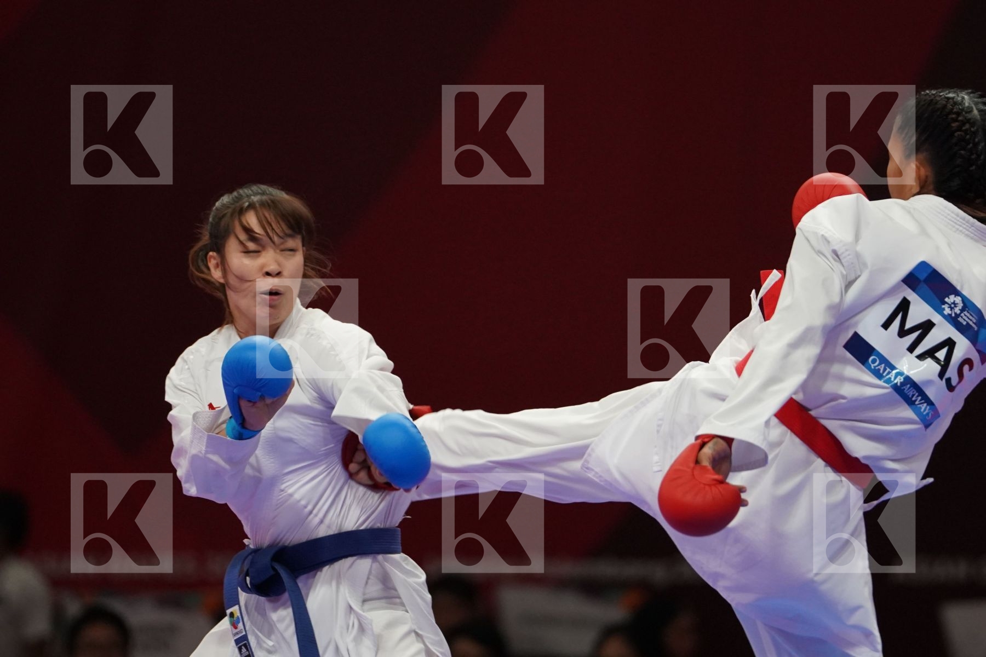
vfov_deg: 3.3
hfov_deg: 4.9
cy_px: 328
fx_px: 11502
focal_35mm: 420
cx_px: 493
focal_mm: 280
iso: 2500
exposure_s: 1/1000
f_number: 4
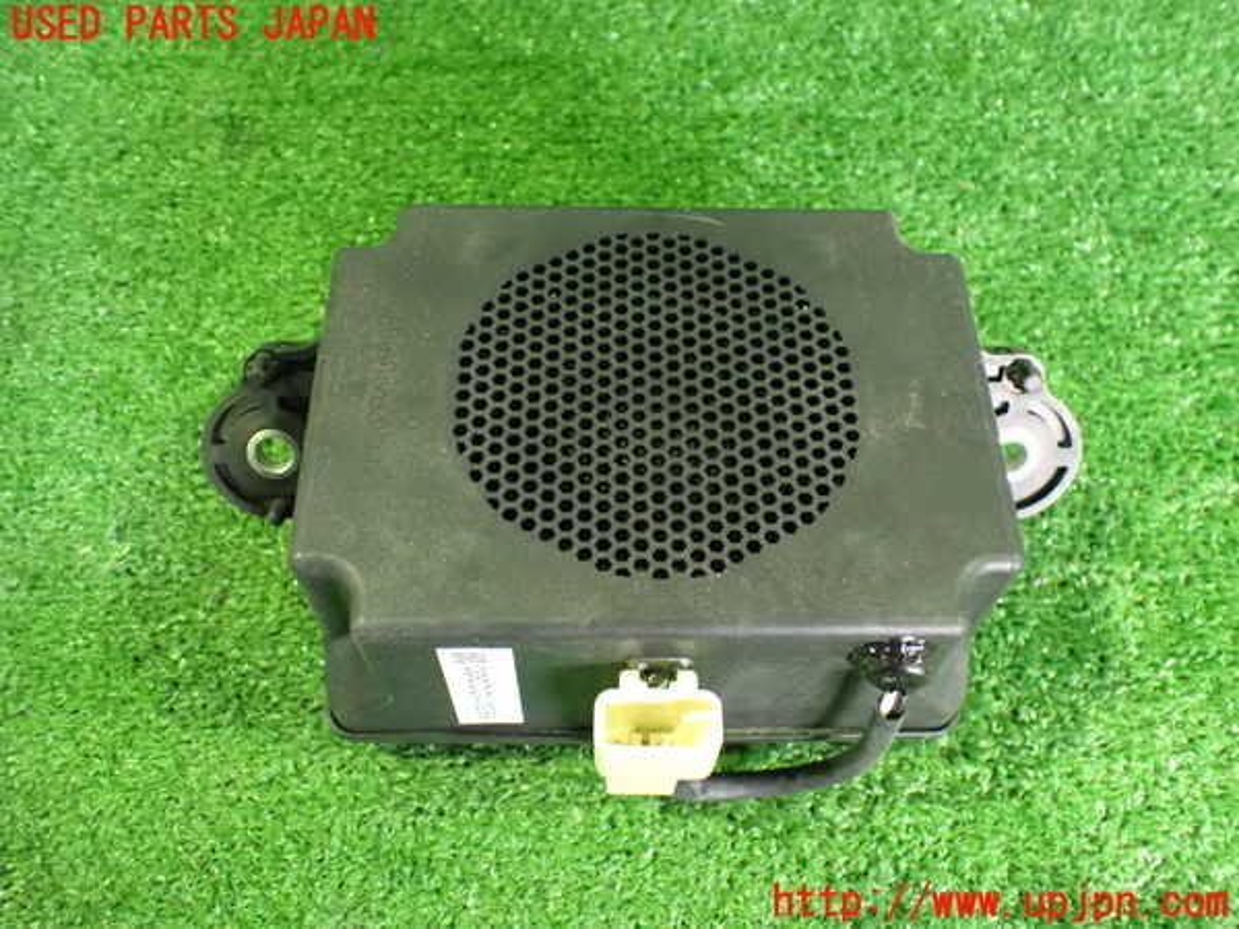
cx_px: 620
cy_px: 464
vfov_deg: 46.8
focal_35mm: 30
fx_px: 1074
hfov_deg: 60.0
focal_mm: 5.4
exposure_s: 1/30
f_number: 2.3
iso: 1600
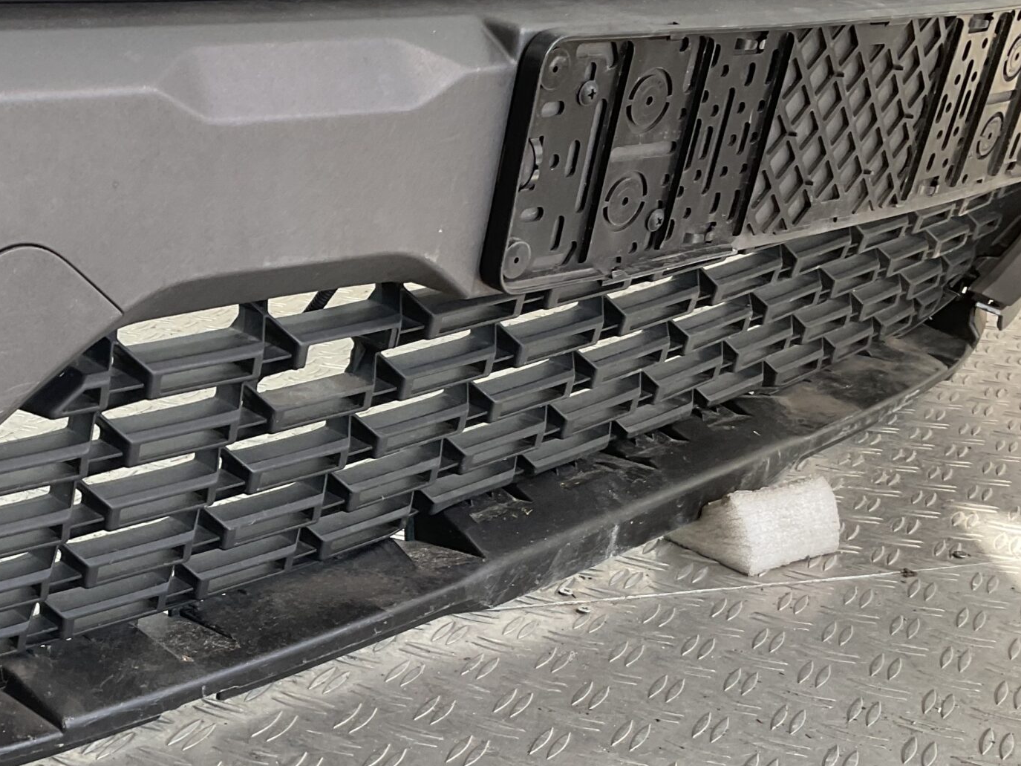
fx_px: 1593
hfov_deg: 34.1
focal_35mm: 54
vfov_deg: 27.0
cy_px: 423
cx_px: 157
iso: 32
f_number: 1.8
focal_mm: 3
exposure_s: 1/120
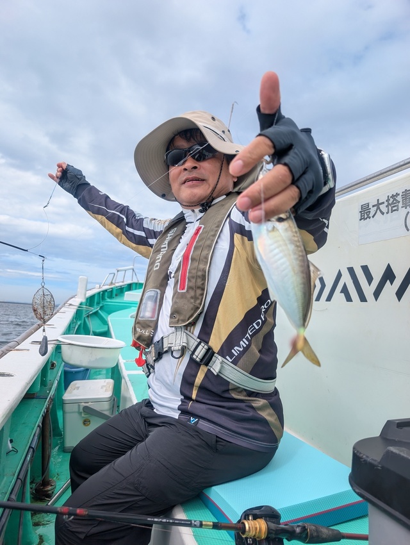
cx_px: 205
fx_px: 378
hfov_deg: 56.9
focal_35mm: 24
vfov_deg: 71.5
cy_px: 272
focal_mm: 6.9
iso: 22
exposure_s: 1/999
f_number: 1.68
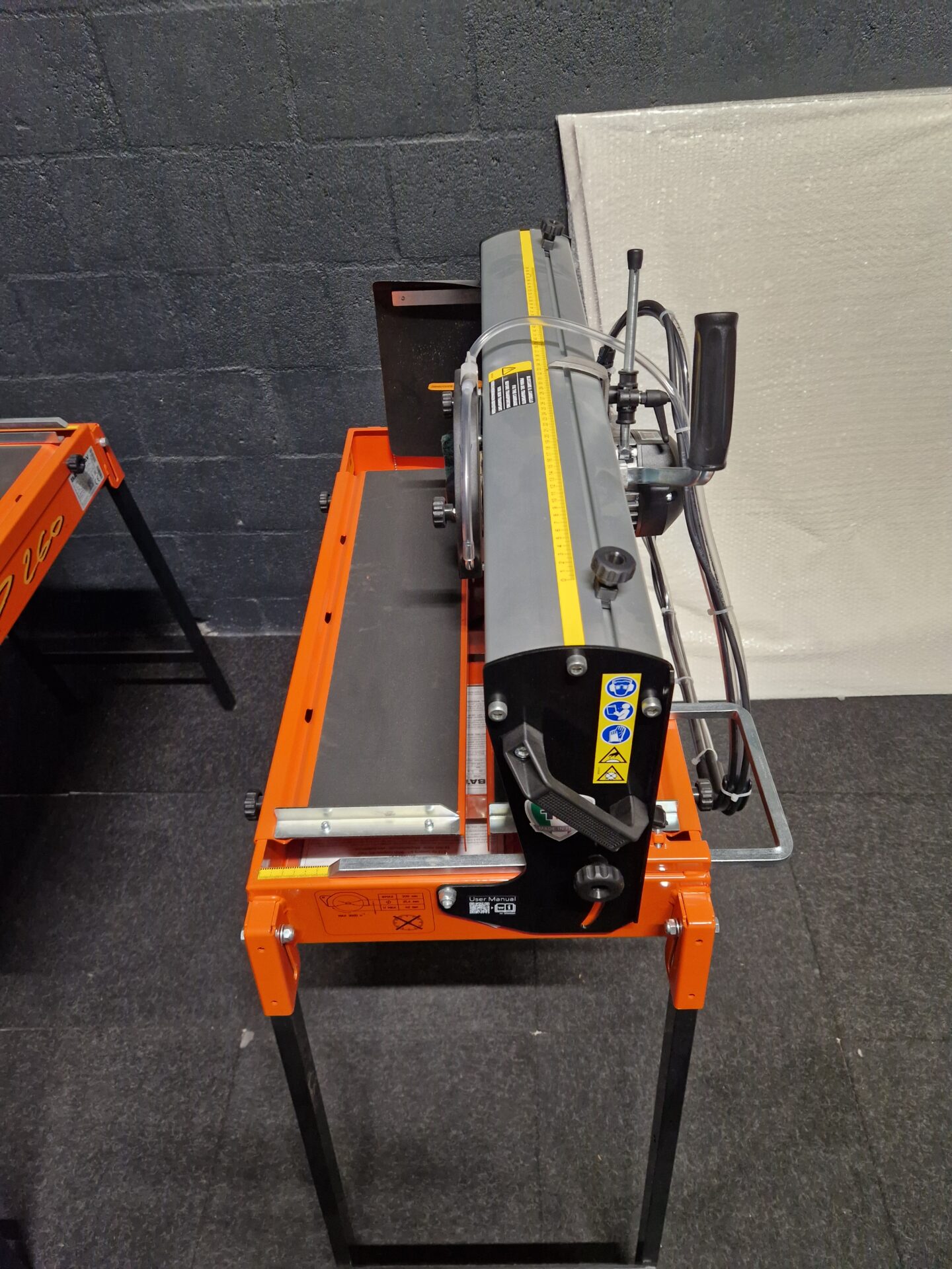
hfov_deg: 58.9
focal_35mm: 23
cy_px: 634
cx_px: 476
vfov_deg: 73.9
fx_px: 843
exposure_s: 1/100
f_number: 1.8
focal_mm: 5.4
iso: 500
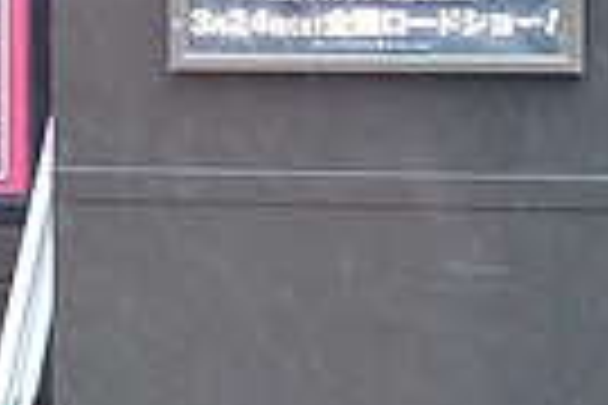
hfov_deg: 5.3
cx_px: -590
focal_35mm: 378
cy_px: 7
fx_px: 6384
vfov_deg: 3.6
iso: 4000
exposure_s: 1/250
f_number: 4.5
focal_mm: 85
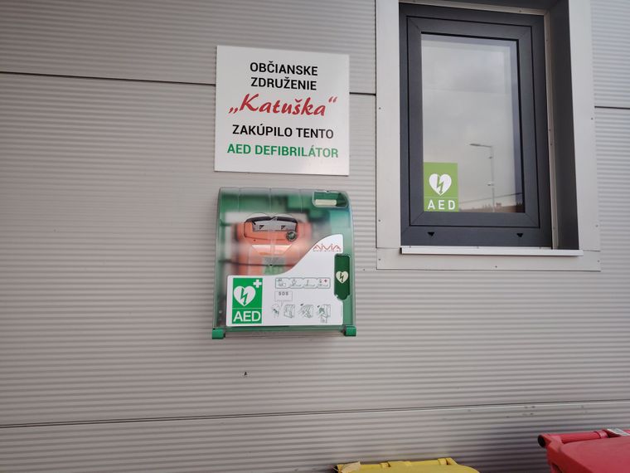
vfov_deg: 56.8
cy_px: 236
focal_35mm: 24
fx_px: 437
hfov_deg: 71.6
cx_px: 315
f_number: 1.75
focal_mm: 5.25
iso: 341
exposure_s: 1/100
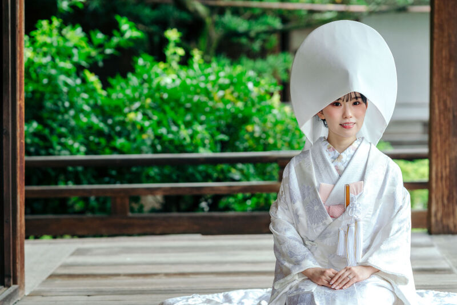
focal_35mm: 127
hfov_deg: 16.1
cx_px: 228
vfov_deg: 10.8
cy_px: 152
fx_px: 1613
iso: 400
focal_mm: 85
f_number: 2.2
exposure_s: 1/400
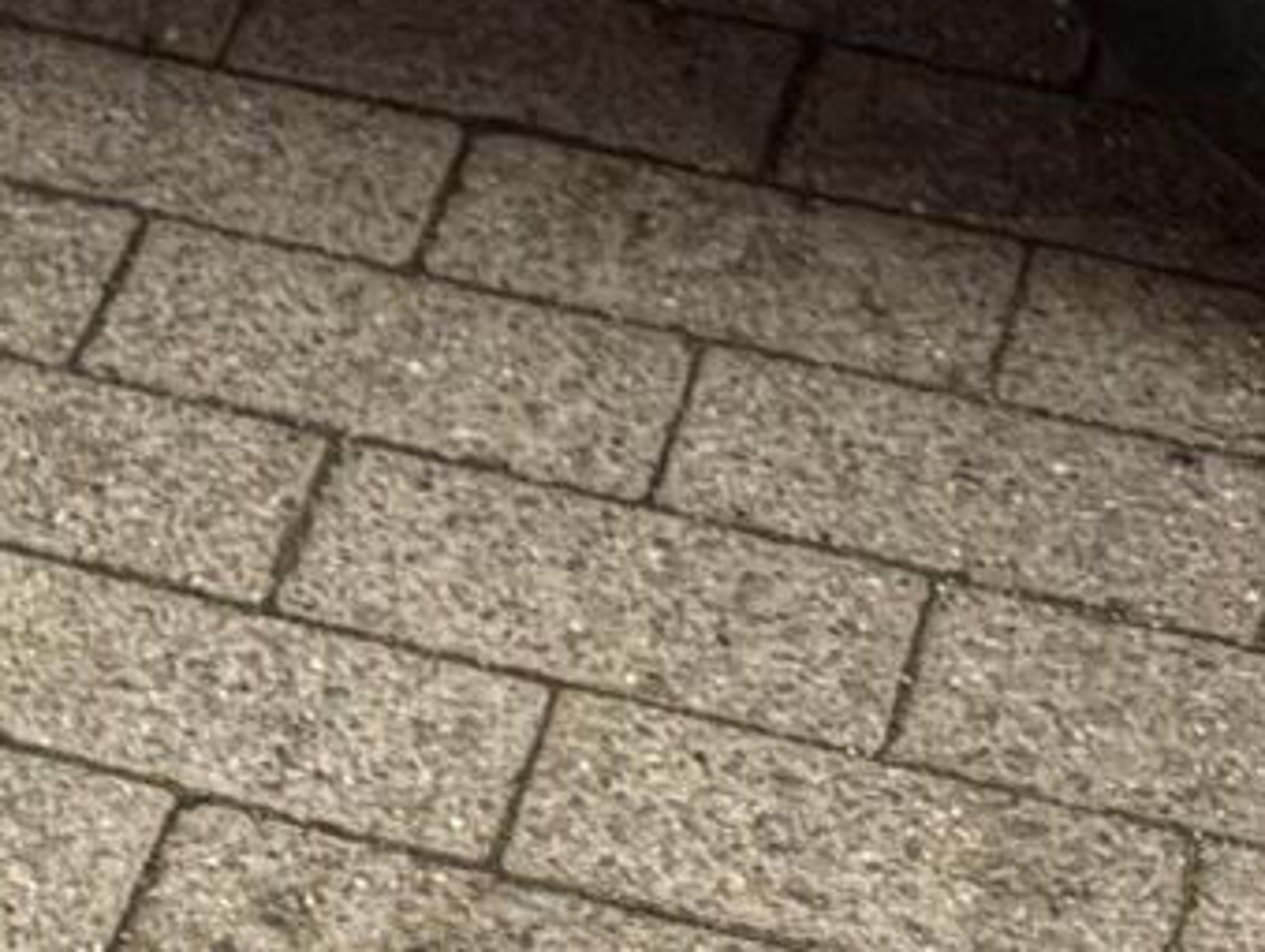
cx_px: -507
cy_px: -2296
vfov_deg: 7.0
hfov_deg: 10.6
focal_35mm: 181
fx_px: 6621
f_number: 1.78
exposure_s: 1/280
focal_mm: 6.76
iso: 80
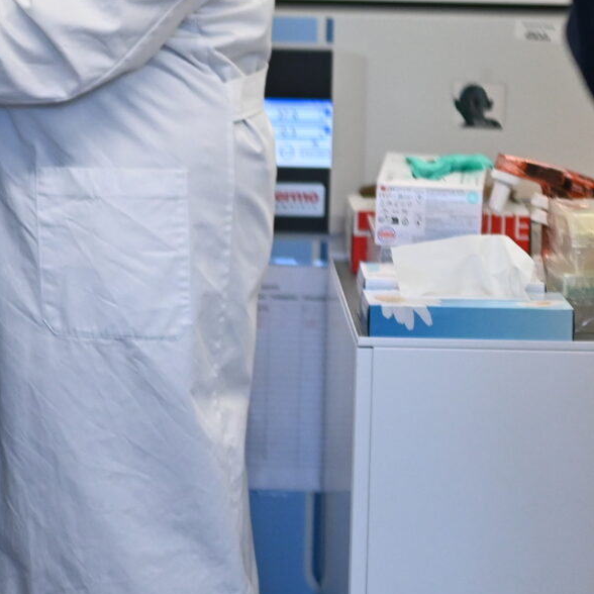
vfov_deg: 9.4
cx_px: 45
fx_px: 3592
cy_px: 135
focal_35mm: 185
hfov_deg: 9.4
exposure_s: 1/2000
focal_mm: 50
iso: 1600
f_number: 1.2
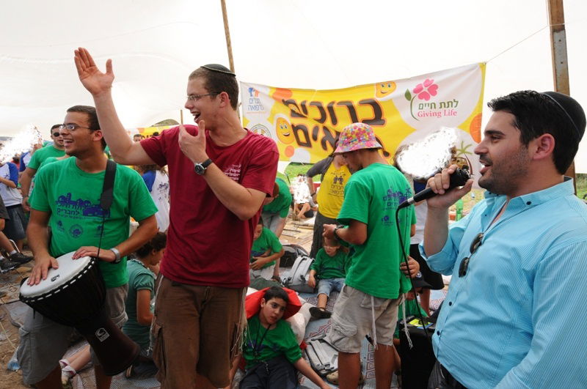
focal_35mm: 21
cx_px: 294
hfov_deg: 81.3
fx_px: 342
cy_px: 194
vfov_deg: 59.3
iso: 200
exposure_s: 1/320
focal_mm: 14
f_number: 6.3
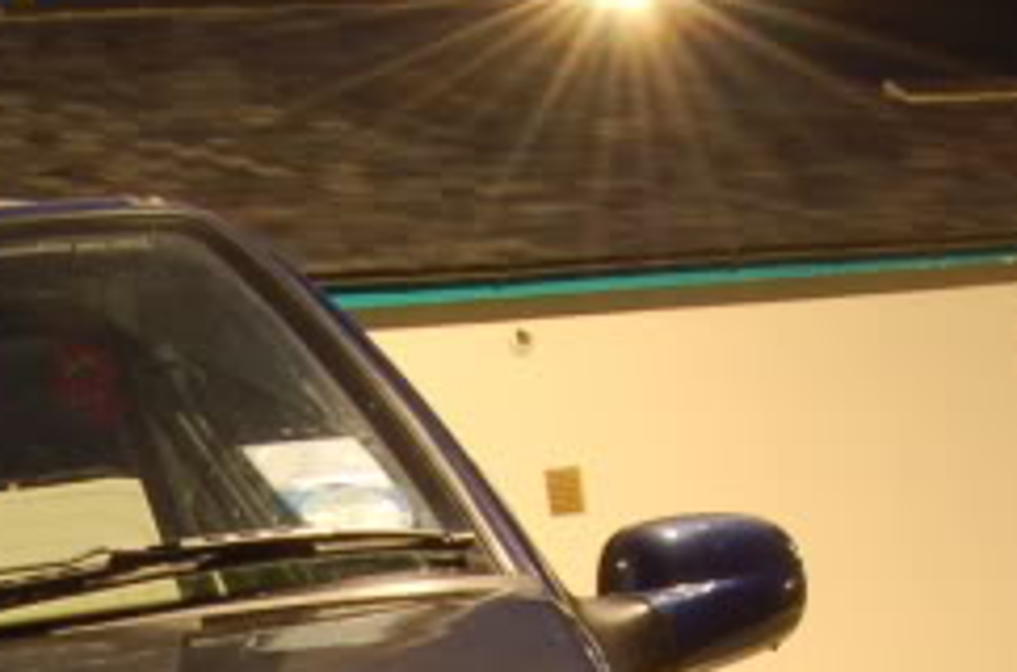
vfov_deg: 8.0
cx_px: -399
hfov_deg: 12.0
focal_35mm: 165
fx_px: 4649
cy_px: 1266
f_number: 20
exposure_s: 20
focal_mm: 26
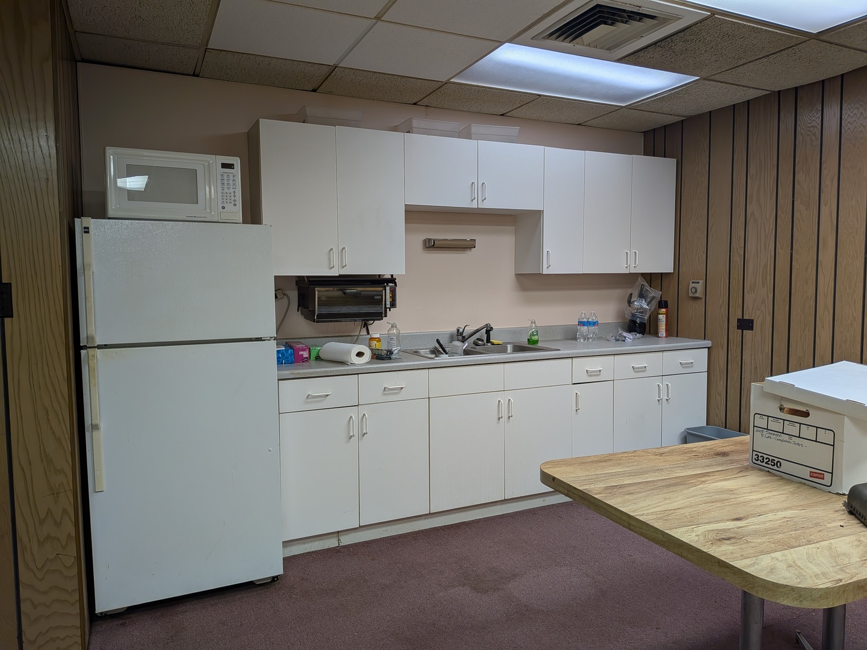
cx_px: 434
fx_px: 601
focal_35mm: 24
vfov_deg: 56.8
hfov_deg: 71.6
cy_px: 325
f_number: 1.7
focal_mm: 4.53
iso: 31
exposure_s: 1/99.7
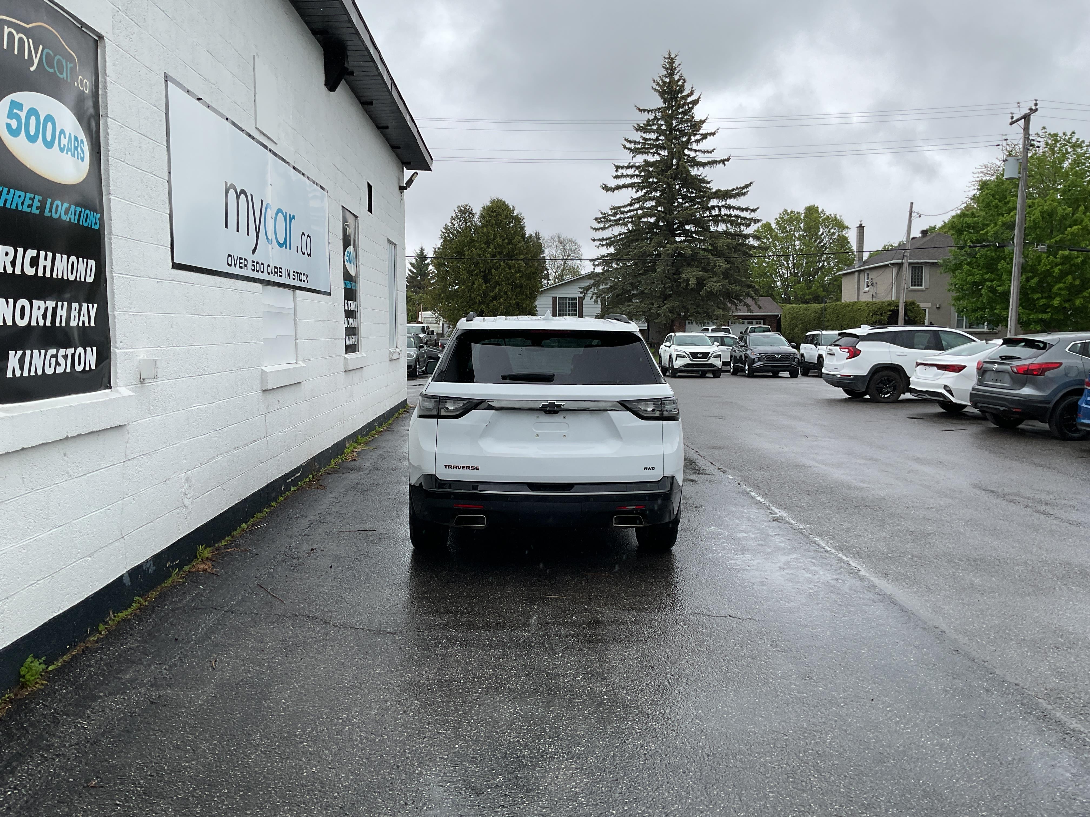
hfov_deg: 61.7
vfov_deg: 48.2
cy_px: 408
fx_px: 913
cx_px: 545
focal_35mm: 29
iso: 16
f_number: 1.8
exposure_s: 1/829
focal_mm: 3
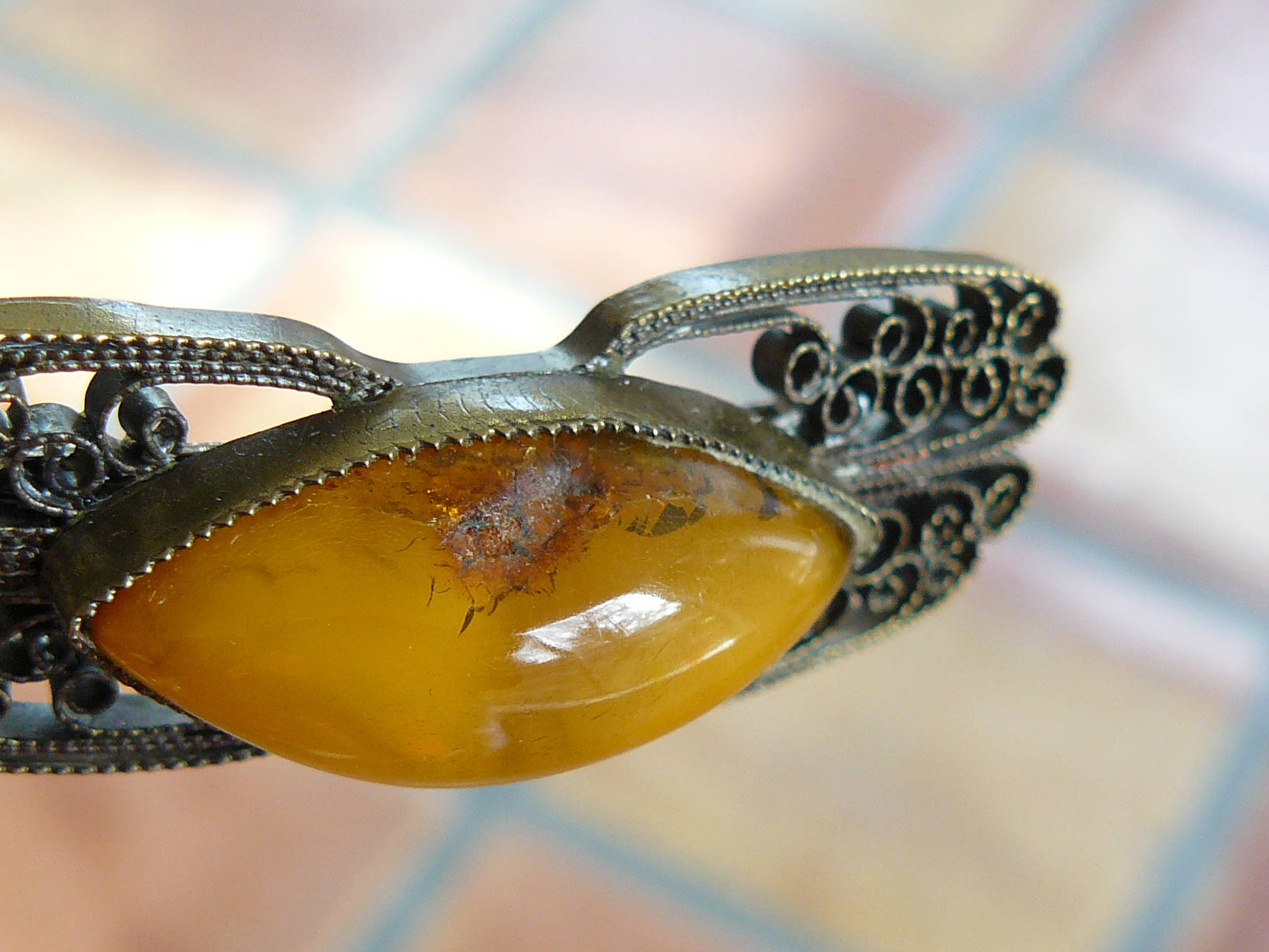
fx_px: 2603
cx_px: 546
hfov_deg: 27.4
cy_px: 547
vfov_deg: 20.7
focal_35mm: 71
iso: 100
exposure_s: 1/40
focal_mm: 6.4
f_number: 2.8
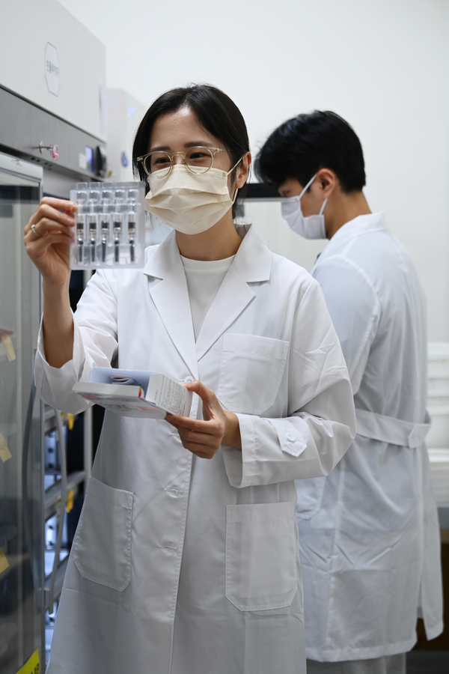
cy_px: 337
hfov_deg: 19.5
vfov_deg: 28.8
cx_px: 224
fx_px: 1309
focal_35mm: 70
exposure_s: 1/160
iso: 800
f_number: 4
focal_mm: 70
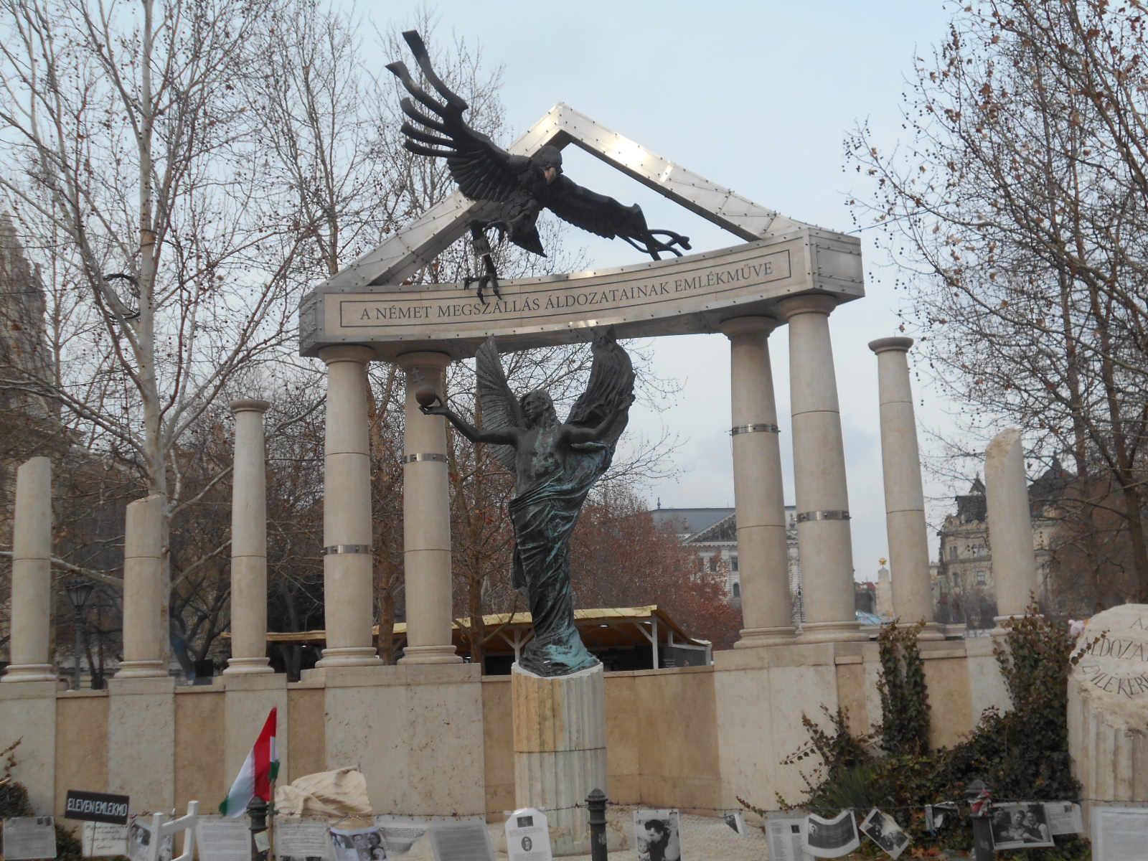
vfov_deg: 32.9
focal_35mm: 44
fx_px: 1459
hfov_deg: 42.9
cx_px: 574
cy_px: 430
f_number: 4.2
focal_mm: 7.7
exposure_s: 1/500
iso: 80
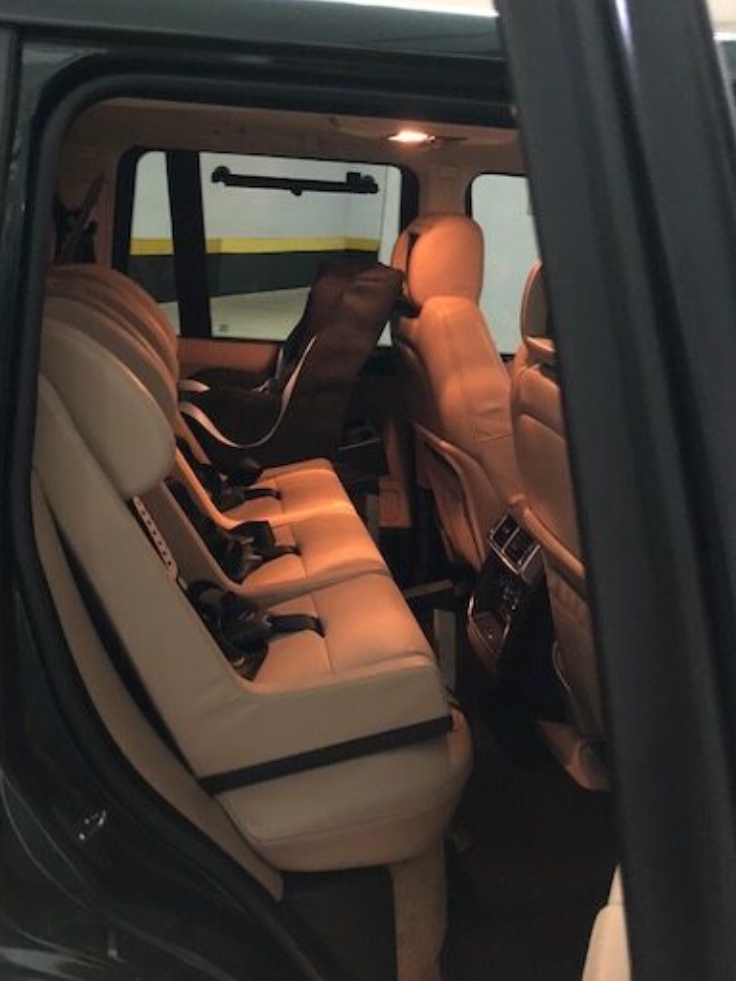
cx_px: 299
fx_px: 992
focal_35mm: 35
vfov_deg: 52.6
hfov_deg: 40.5
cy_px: 471
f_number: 1.8
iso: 125
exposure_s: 1/4
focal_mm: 4
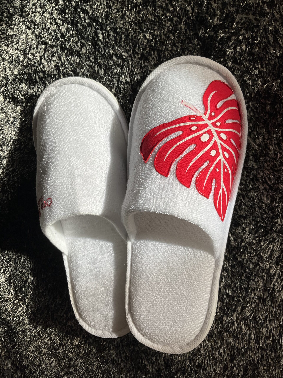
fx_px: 316
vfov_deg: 61.7
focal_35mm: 29
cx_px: 142
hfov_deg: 48.2
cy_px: 189
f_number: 1.8
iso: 20
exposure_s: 1/180
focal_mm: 3
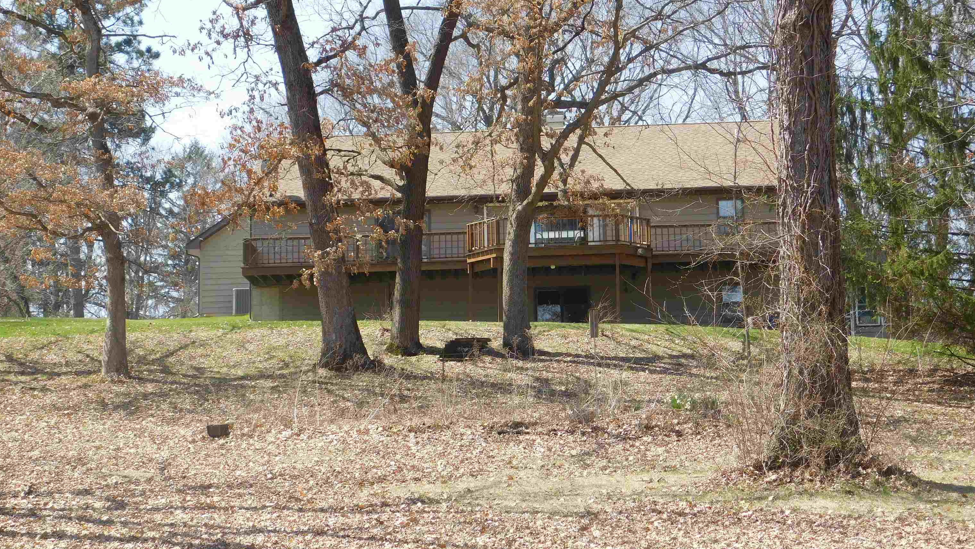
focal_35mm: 78
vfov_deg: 15.5
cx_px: 487
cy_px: 260
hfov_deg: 27.2
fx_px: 2017
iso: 125
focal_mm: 12.6
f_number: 4.3
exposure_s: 1/400
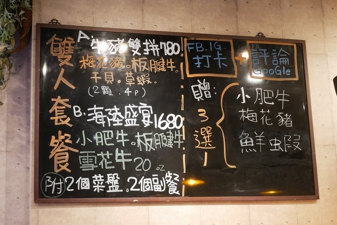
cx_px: 168
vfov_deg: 24.2
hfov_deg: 35.6
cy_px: 112
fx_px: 524
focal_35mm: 56
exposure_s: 1/60
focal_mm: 27
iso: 3200
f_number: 5.3
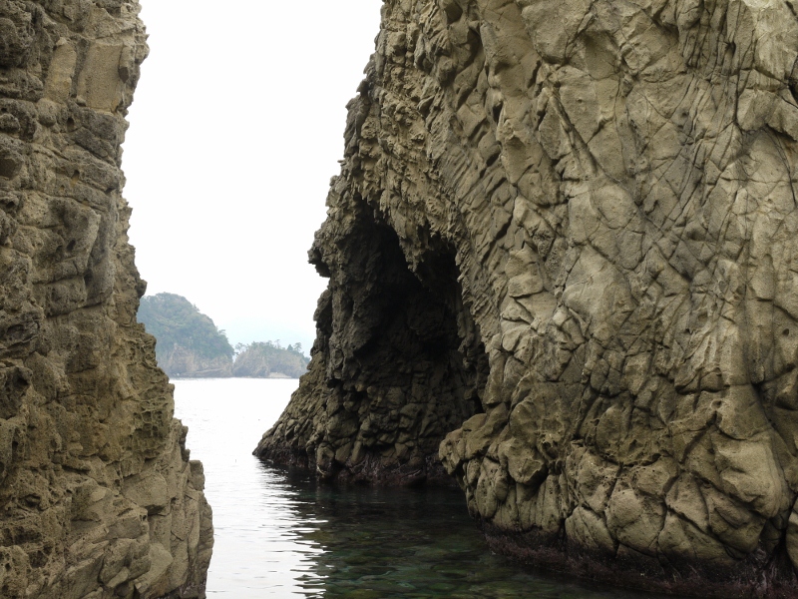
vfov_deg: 26.1
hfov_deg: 34.3
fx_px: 1291
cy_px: 300
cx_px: 399
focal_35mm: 56
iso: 200
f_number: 10
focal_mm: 28
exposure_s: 1/60
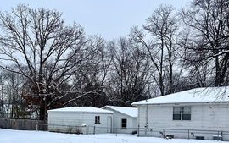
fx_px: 318
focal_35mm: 51
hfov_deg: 39.2
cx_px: 81
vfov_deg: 24.5
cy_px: 135
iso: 50
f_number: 1.5
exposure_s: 1/3257
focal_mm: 5.7
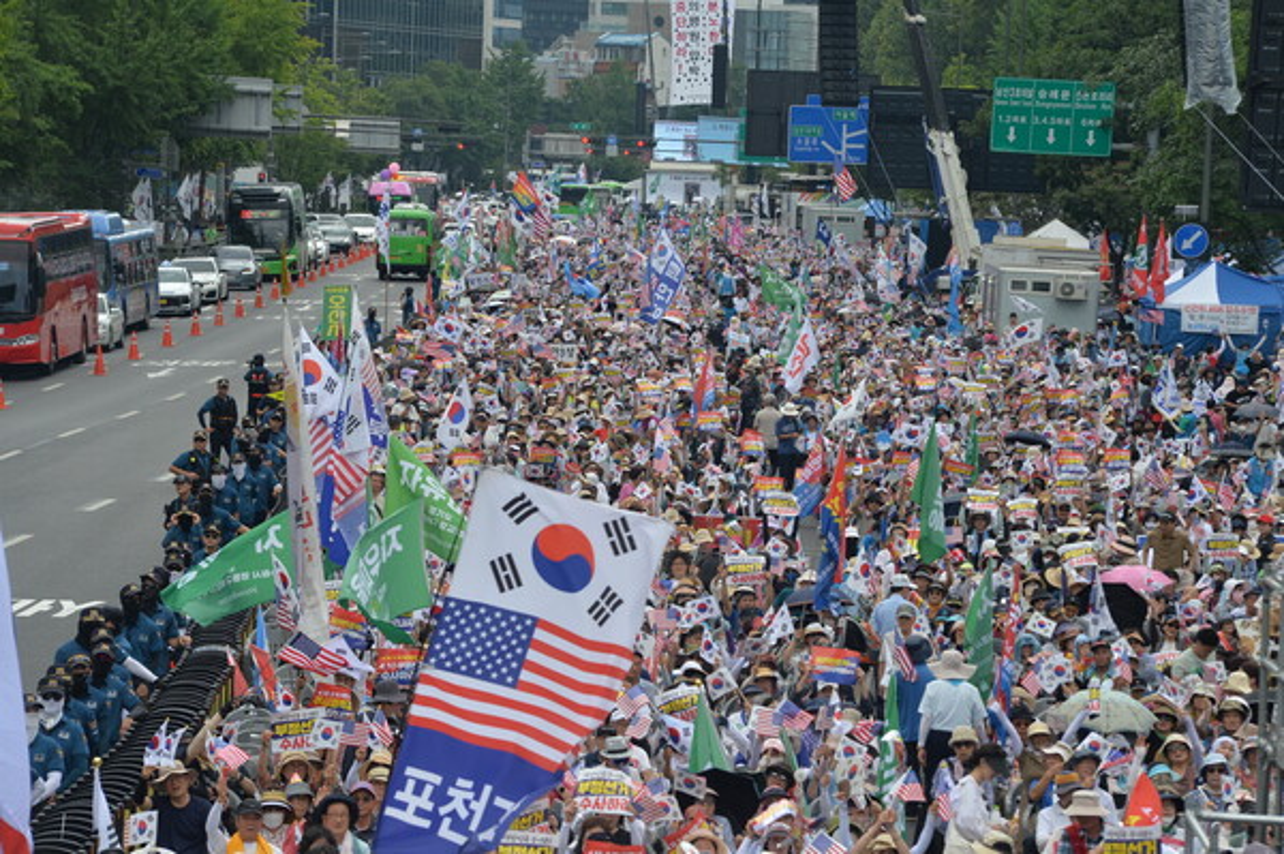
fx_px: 6058
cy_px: 427
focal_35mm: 170
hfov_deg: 12.1
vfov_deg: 8.1
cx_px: 642
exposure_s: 1/400
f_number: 14
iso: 400
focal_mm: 170
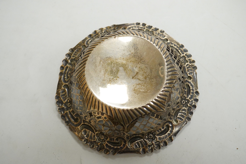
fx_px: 307
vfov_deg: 29.9
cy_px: 82
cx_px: 123
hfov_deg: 43.6
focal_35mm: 45
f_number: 9
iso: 2500
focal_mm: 30
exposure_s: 1/200
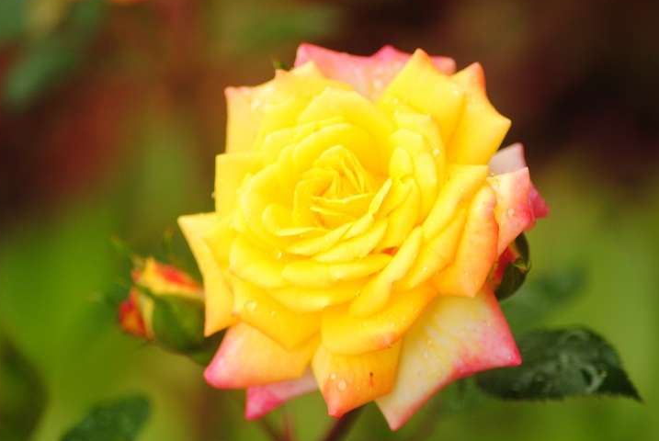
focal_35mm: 502
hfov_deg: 4.1
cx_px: 354
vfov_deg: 2.7
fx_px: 9201
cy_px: 219
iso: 200
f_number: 5.6
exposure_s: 1/40
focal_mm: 300
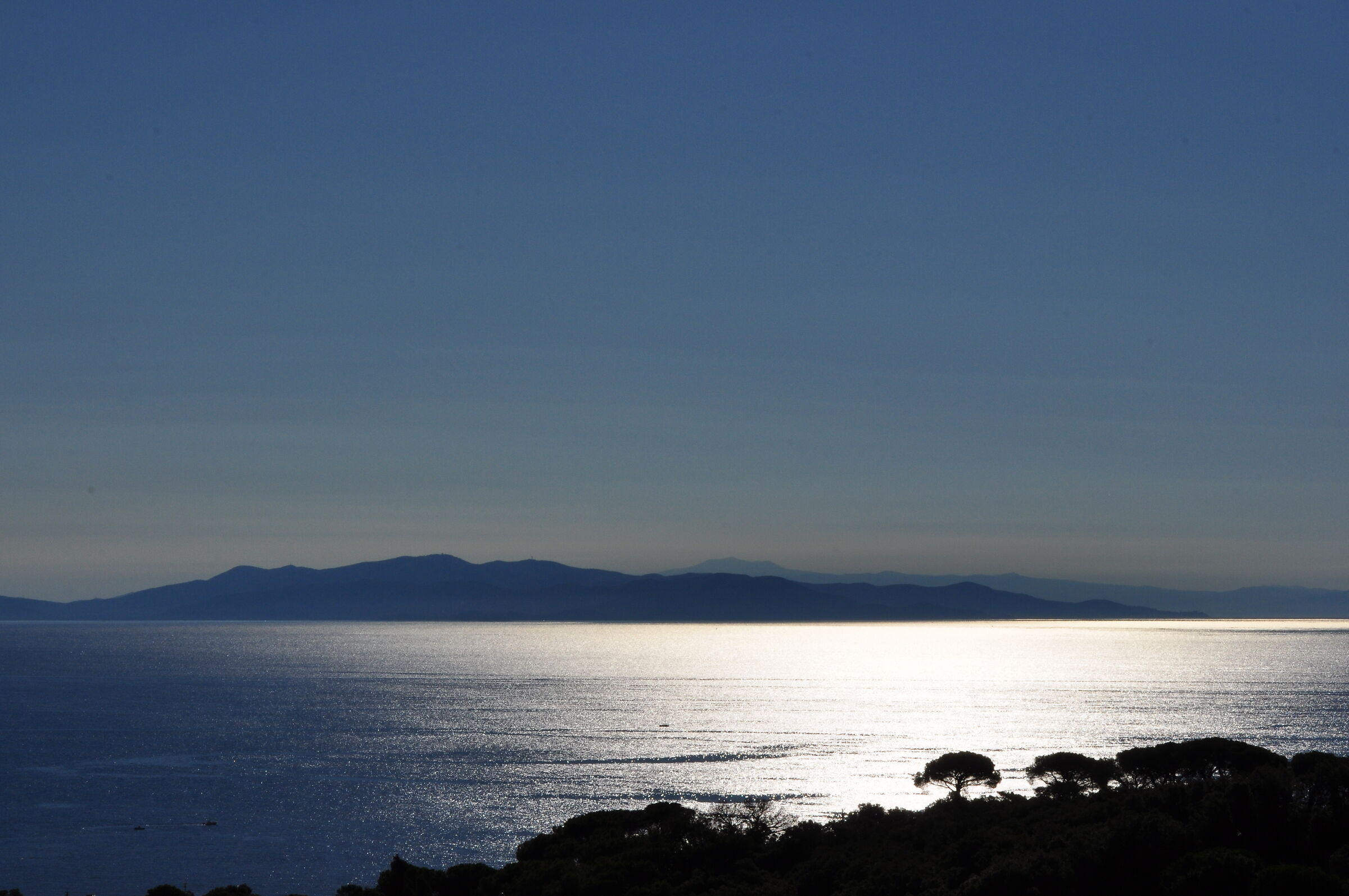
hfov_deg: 18.2
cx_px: 674
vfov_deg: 12.1
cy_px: 448
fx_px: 4210
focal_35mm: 112
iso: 200
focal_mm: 75
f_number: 32
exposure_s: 1/800
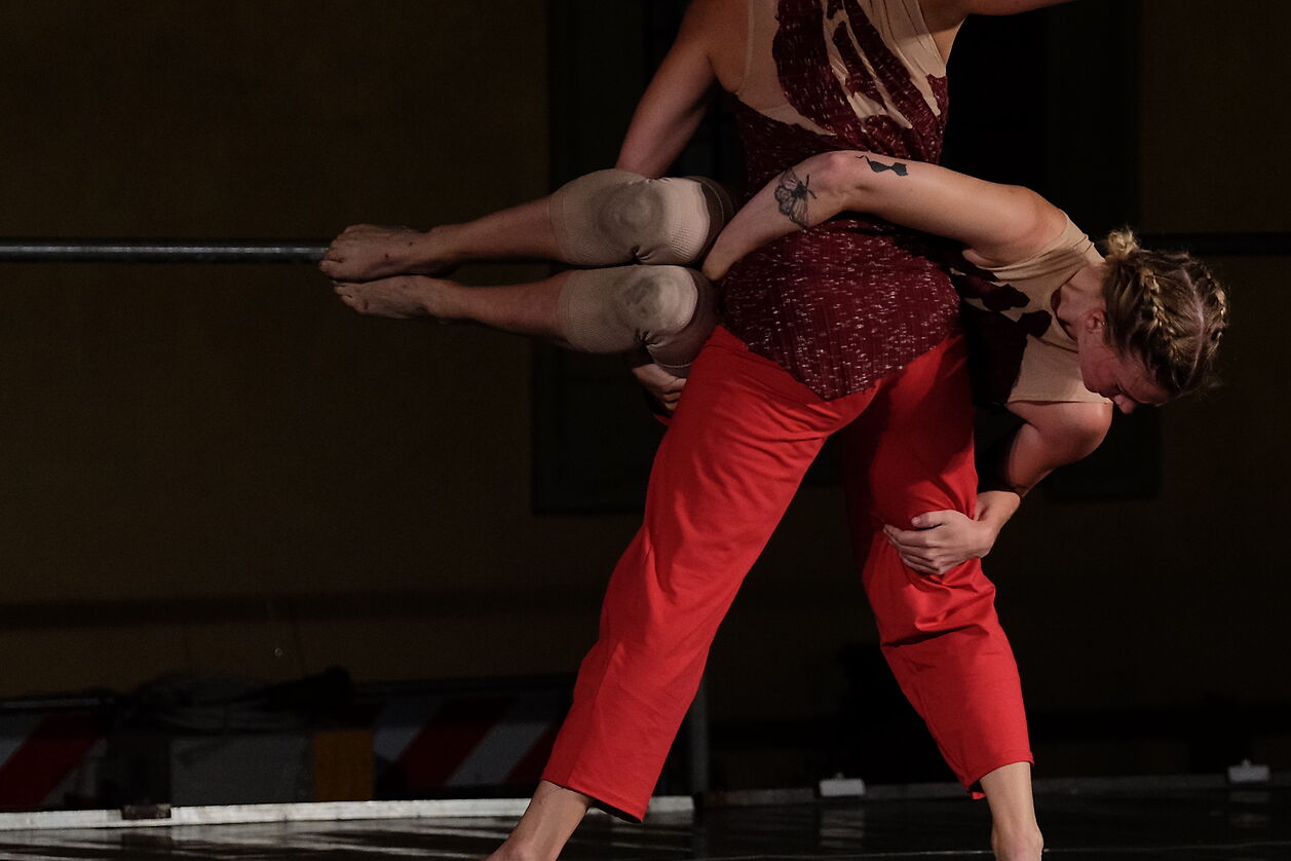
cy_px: 246
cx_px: 863
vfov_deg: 5.9
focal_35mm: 231
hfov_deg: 8.9
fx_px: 8283
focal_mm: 80.4
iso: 1600
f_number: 2.8
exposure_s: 1/250
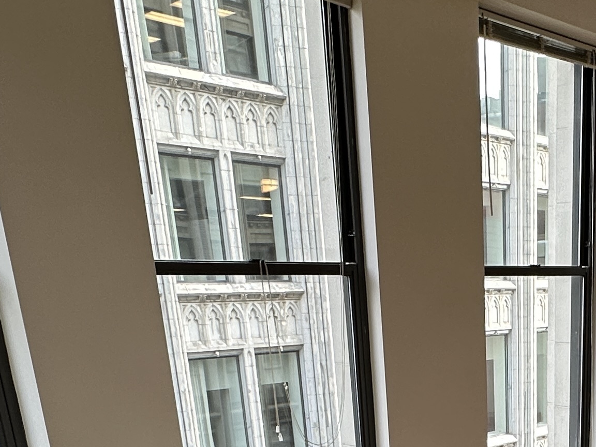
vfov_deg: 25.2
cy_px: 595
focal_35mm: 49
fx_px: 844
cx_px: 526
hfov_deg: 36.7
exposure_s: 1/99
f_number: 2.2
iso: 64
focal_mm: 2.22
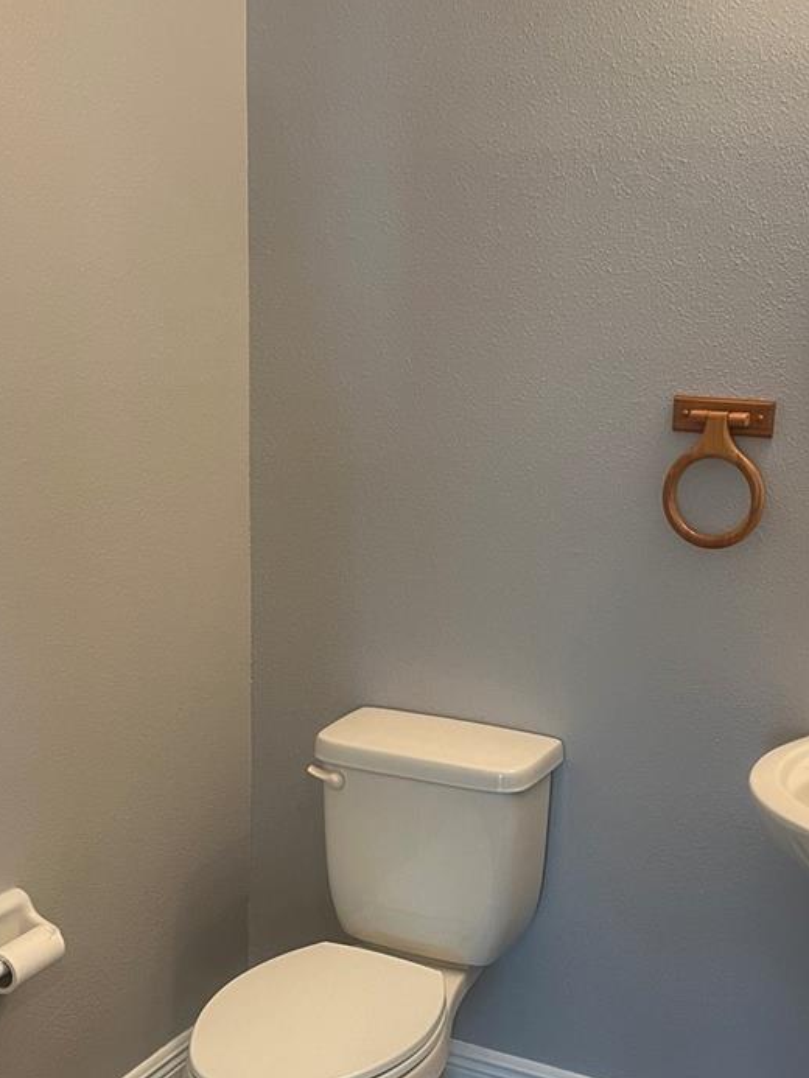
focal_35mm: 45
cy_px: 571
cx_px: 440
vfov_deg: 42.1
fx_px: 1402
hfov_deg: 32.2
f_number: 1.6
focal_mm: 5.1
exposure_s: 1/60
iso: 200
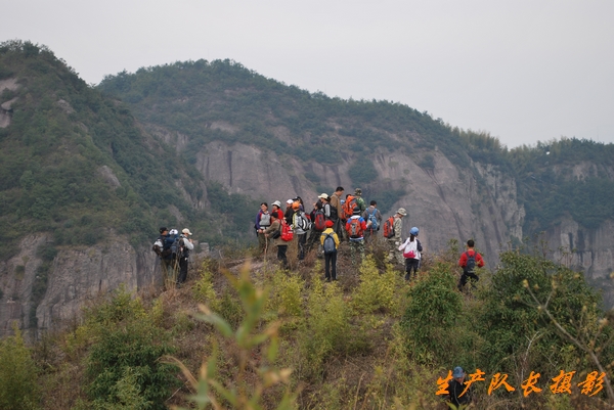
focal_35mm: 82
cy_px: 205
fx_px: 1408
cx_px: 307
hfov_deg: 24.6
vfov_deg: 16.6
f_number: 6.3
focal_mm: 55
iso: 100
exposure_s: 1/160
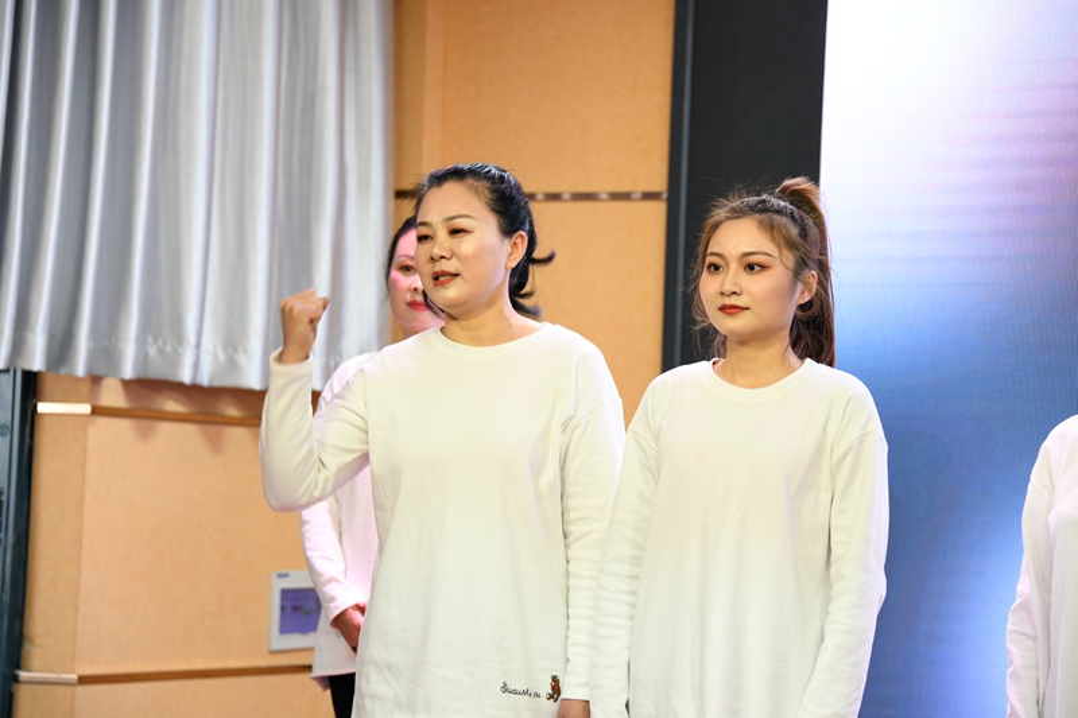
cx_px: 539
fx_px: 3652
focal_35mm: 122
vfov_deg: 11.2
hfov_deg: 16.8
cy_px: 359
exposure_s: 1/40
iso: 1250
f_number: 5.6
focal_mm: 122
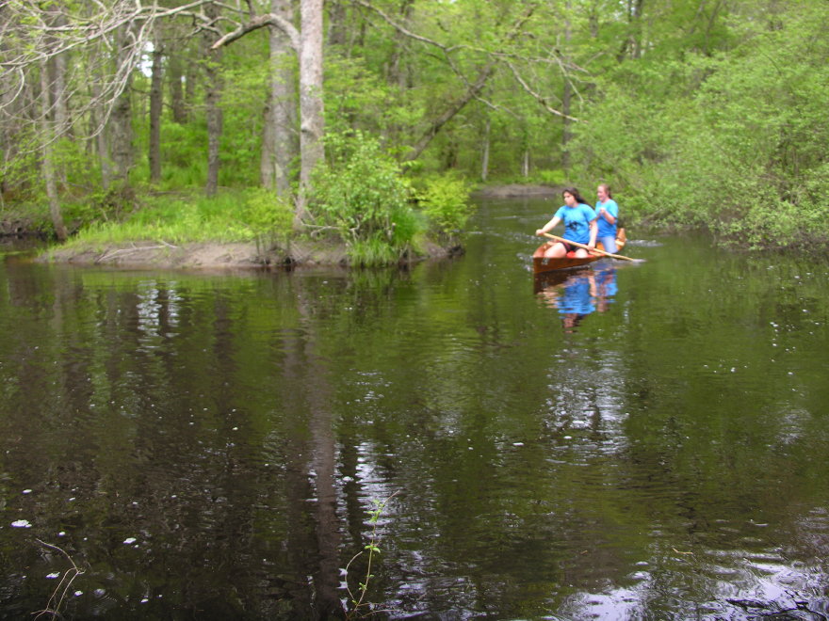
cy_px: 310
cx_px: 414
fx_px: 838
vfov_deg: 40.7
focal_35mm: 35
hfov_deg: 52.6
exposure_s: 1/125
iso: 50
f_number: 2.8
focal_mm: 8.9
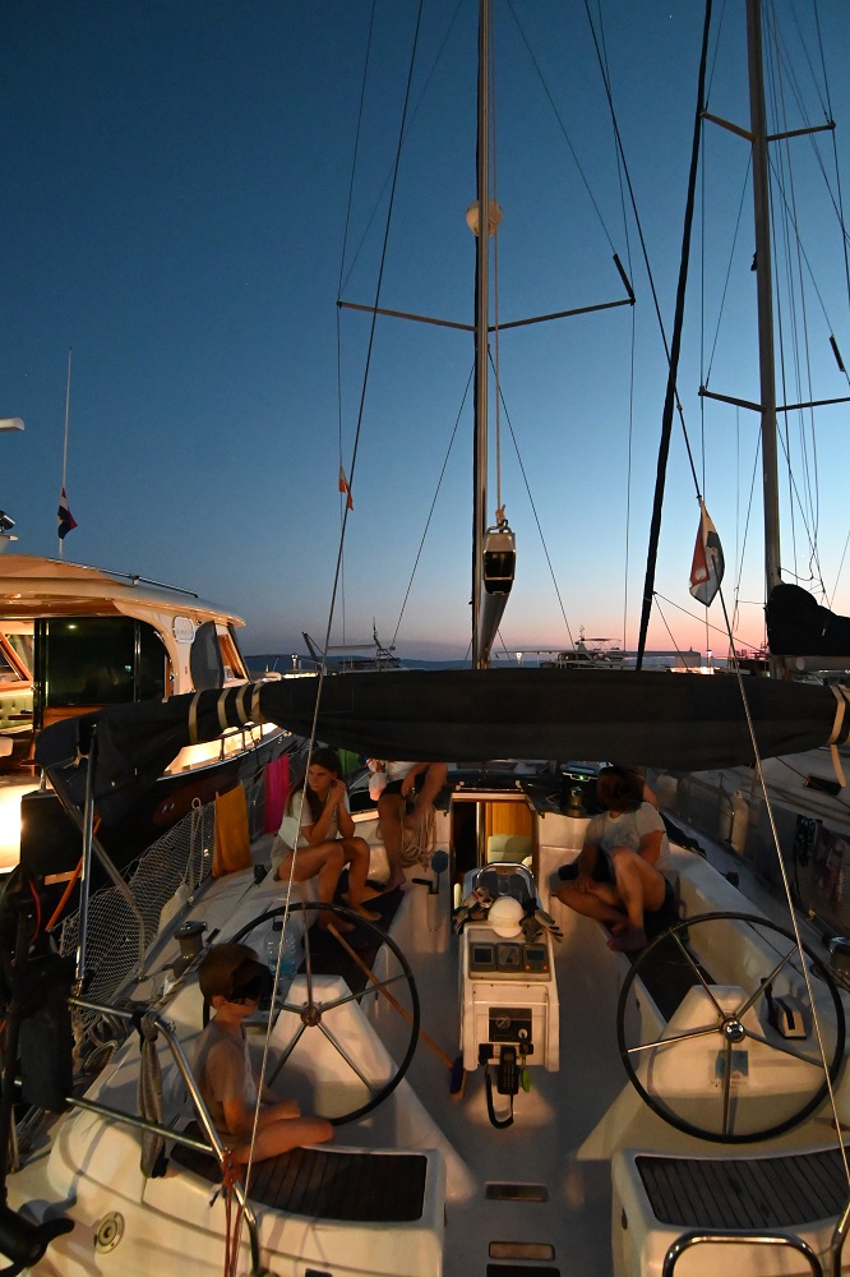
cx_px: 425
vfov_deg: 90.0
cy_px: 638
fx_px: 638
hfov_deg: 67.3
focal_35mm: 18
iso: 10000
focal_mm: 12
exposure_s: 1/20
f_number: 4.5
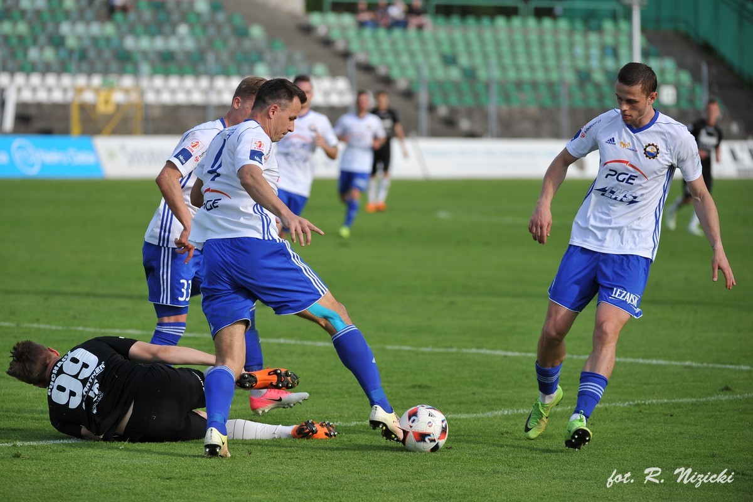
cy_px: 251
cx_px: 376
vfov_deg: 6.9
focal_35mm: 200
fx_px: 4183
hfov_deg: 10.3
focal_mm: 200
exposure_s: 1/2000
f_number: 4
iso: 400
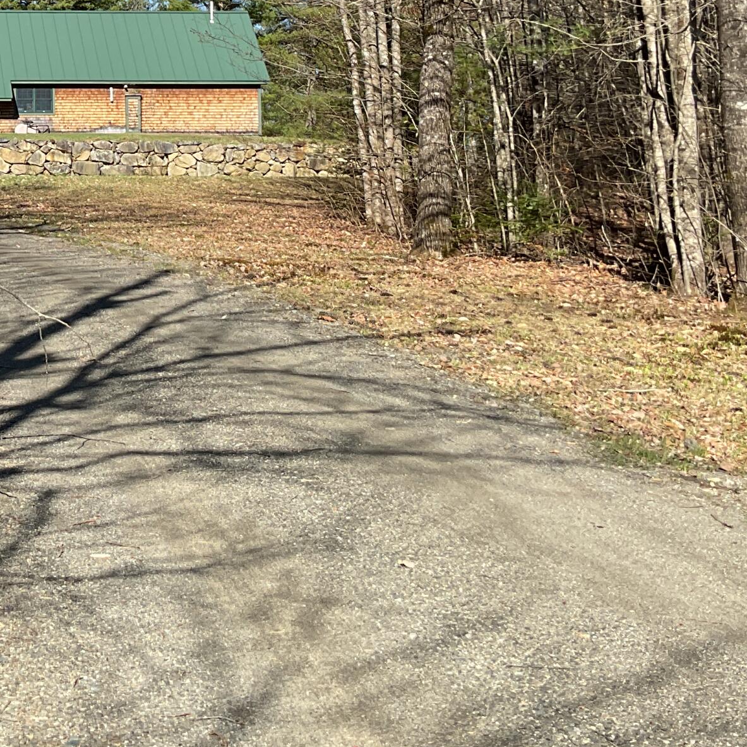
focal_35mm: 65
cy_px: 118
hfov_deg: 25.3
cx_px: 8
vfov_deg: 25.9
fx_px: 1587
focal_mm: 3
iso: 16
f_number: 1.8
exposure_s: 1/1098
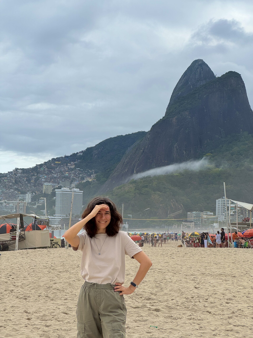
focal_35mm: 77
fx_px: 750
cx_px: 126
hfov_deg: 19.1
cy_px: 169
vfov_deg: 25.3
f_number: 2.8
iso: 32
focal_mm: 9
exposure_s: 1/2320
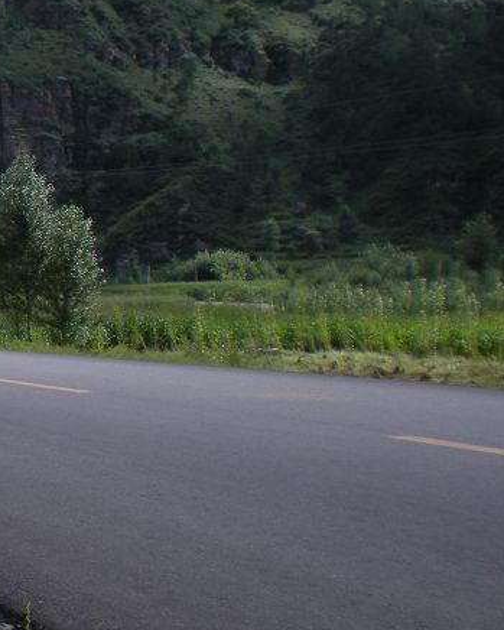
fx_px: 1584
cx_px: -215
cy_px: 316
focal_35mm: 85
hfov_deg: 16.7
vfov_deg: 22.5
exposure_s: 1/376
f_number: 4.6
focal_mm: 6.3
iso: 64
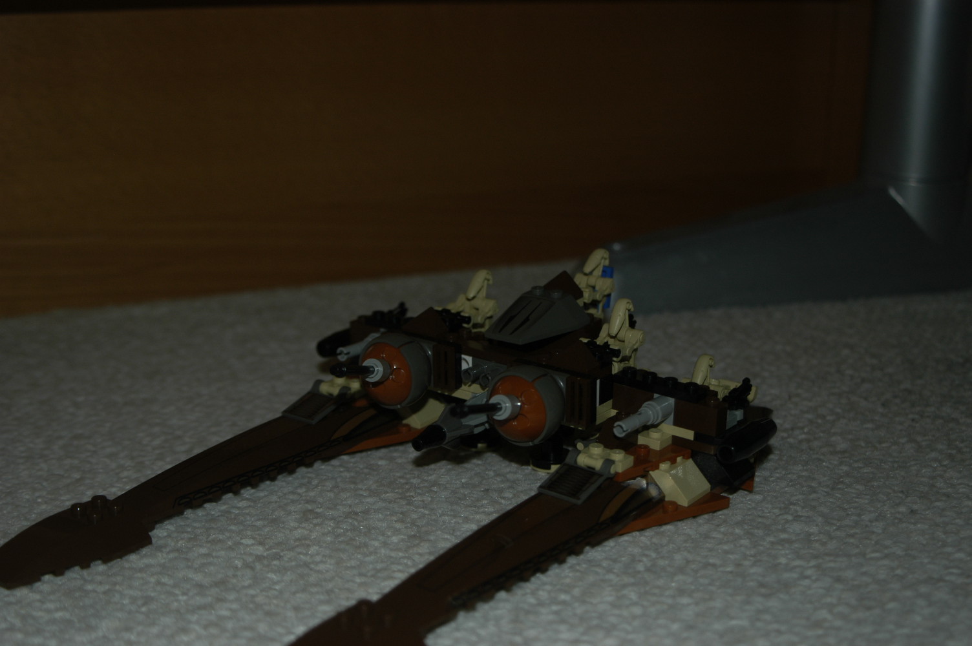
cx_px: 486
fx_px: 1416
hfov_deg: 37.9
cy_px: 323
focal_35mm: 52
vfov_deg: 25.7
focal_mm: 35
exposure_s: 1/60
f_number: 4
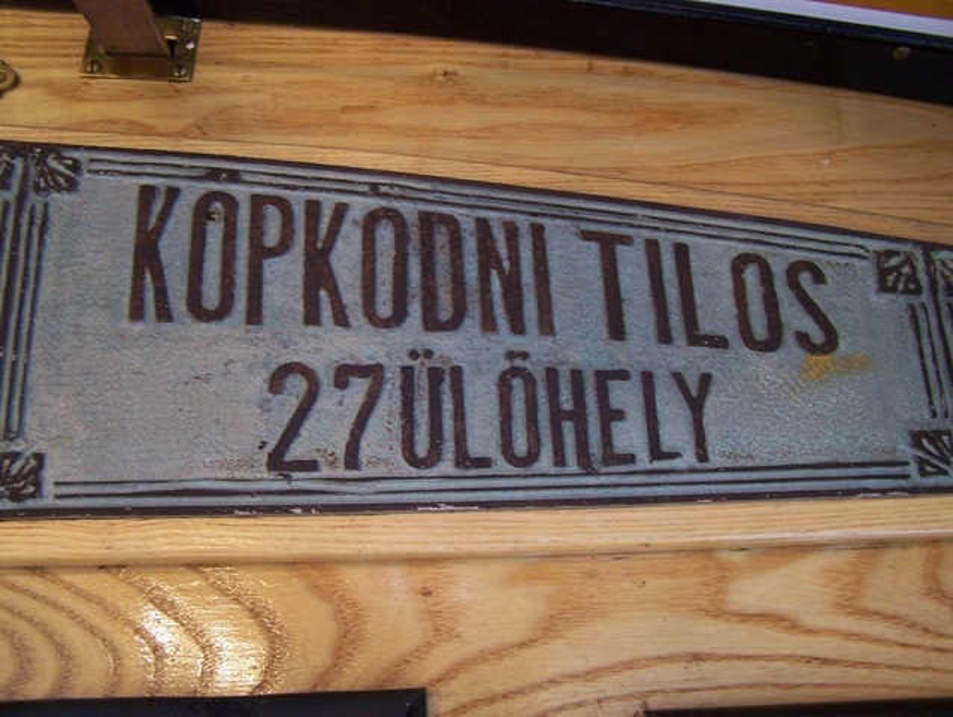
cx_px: 476
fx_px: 1047
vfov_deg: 37.8
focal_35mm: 38
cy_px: 358
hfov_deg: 48.9
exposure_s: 1/30
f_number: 2.8
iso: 200
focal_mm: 6.3
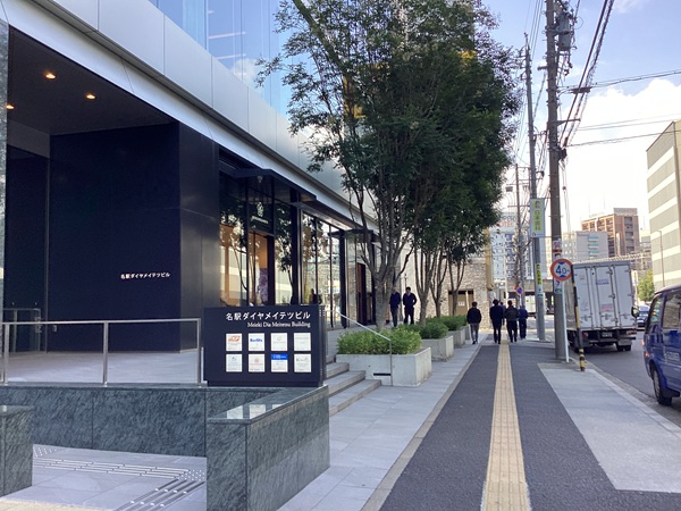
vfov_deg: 45.4
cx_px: 340
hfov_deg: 58.4
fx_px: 610
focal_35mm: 31
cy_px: 256
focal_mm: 3.3
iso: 25
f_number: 2.4
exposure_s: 1/120
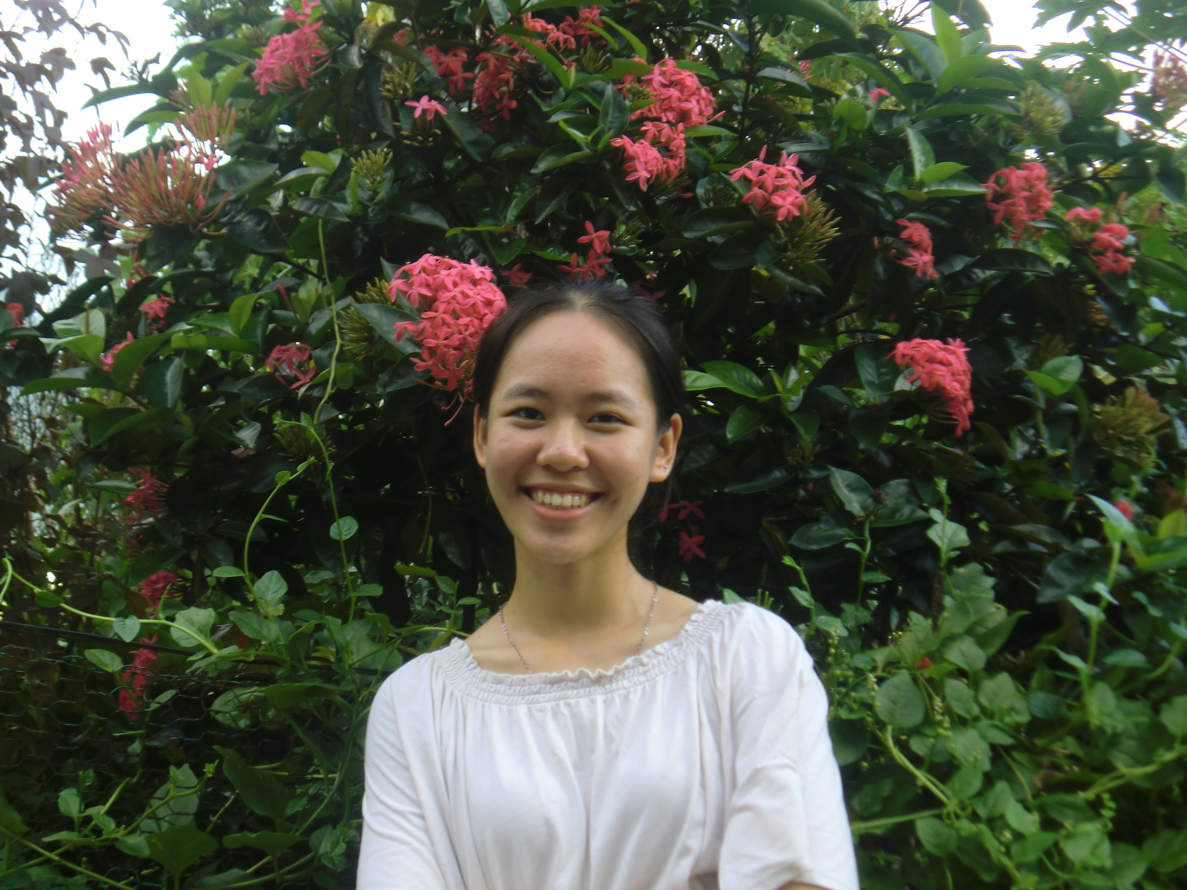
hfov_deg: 36.8
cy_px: 445
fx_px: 1783
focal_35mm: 52
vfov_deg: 28.0
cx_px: 594
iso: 64
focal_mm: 9.3
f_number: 3.7
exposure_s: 1/60
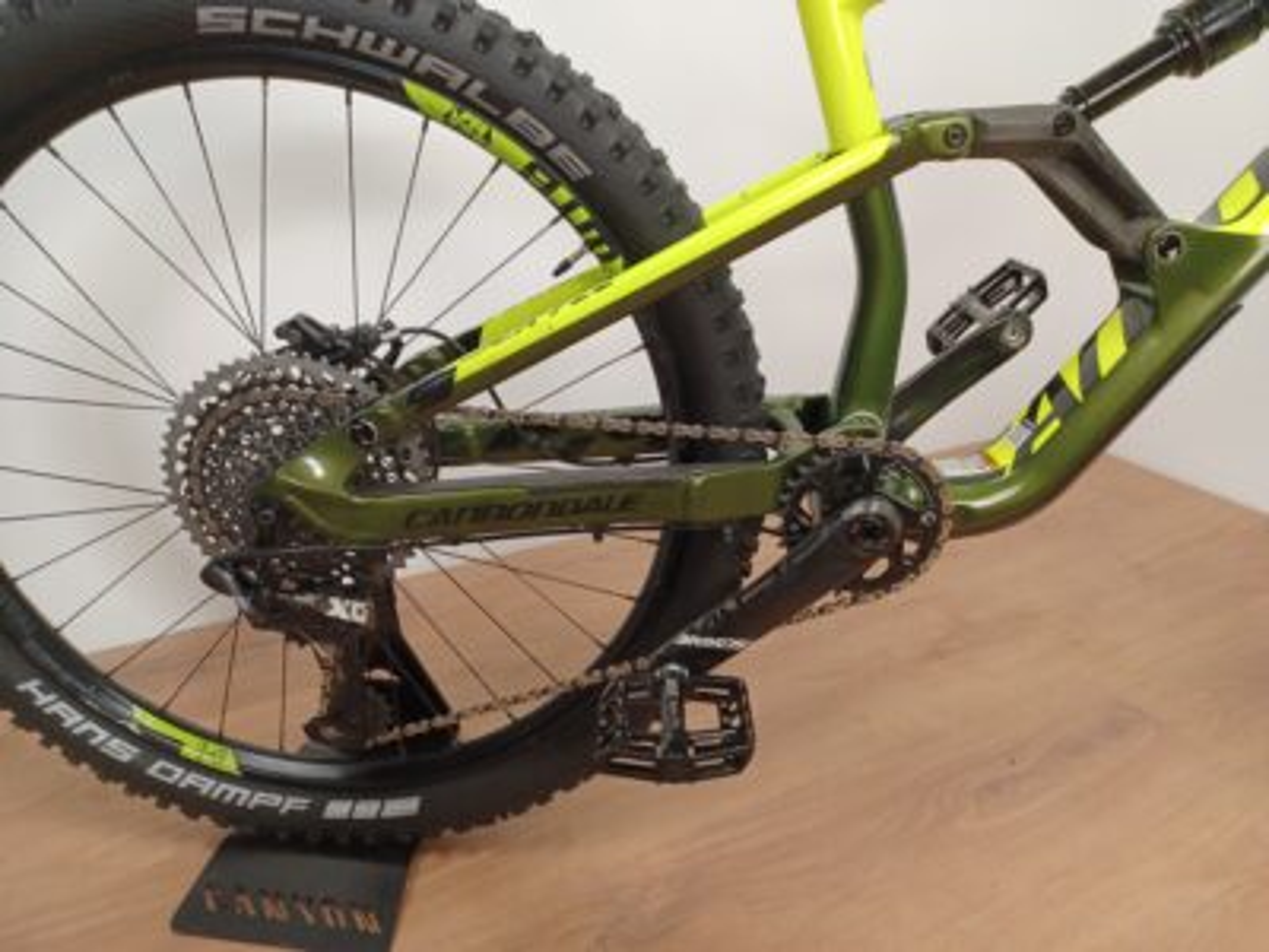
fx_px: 916
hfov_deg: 69.4
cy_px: 476
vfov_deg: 54.9
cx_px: 634
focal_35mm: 25
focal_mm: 4.6
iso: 400
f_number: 1.8
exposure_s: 1/50
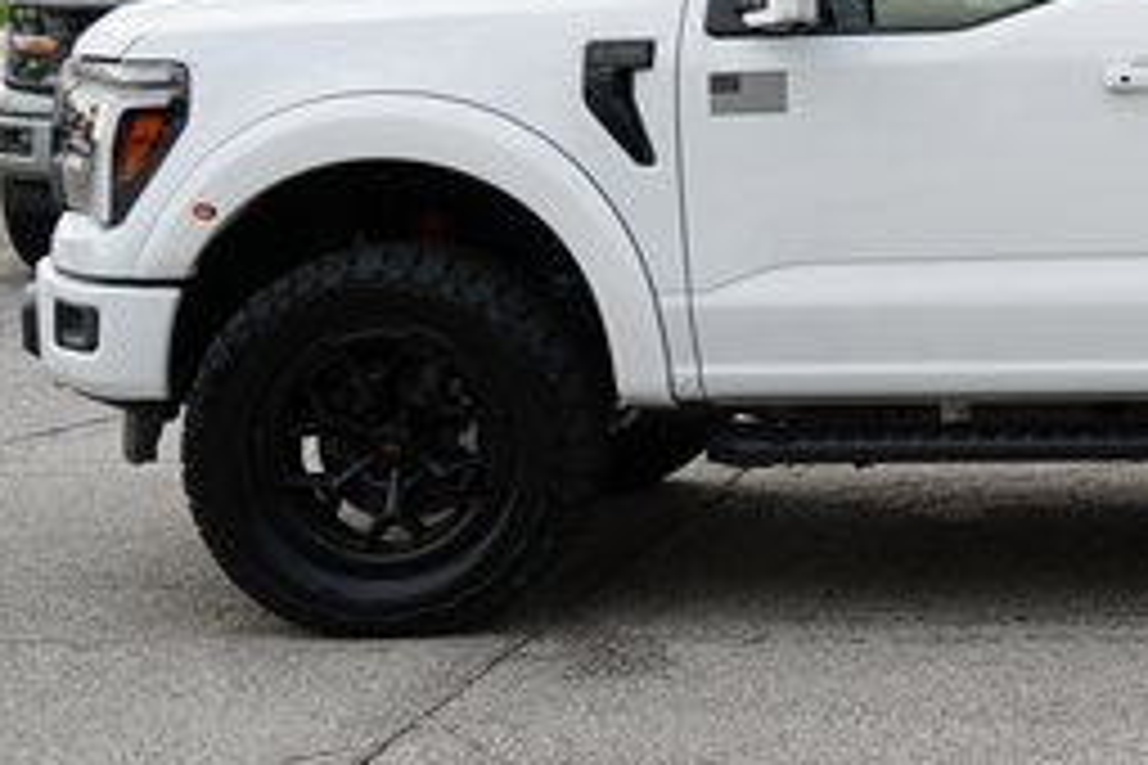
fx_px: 3444
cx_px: 1355
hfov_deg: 18.0
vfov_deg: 12.6
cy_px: 38
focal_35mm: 108
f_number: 9
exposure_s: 1/80
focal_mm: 43
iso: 100
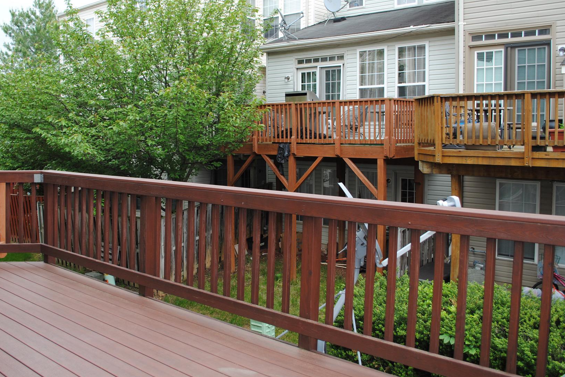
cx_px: 253
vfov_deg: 38.8
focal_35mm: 34
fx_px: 534
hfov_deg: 55.7
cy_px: 169
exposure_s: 1/200
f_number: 4.5
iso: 100
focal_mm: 18
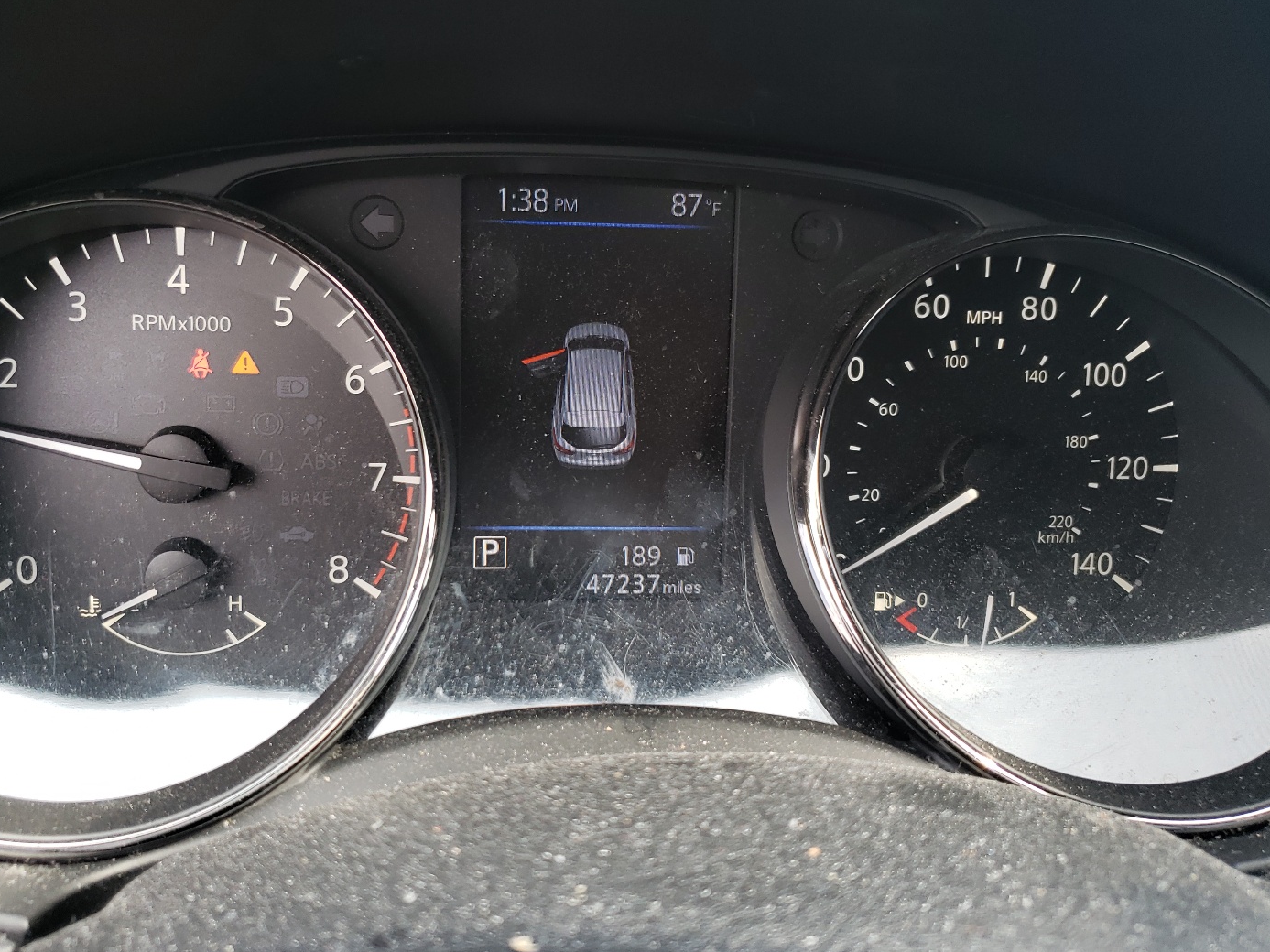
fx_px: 1101
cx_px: 559
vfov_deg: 46.8
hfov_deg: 59.8
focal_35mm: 30
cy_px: 471
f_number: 1.5
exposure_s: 1/120
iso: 58
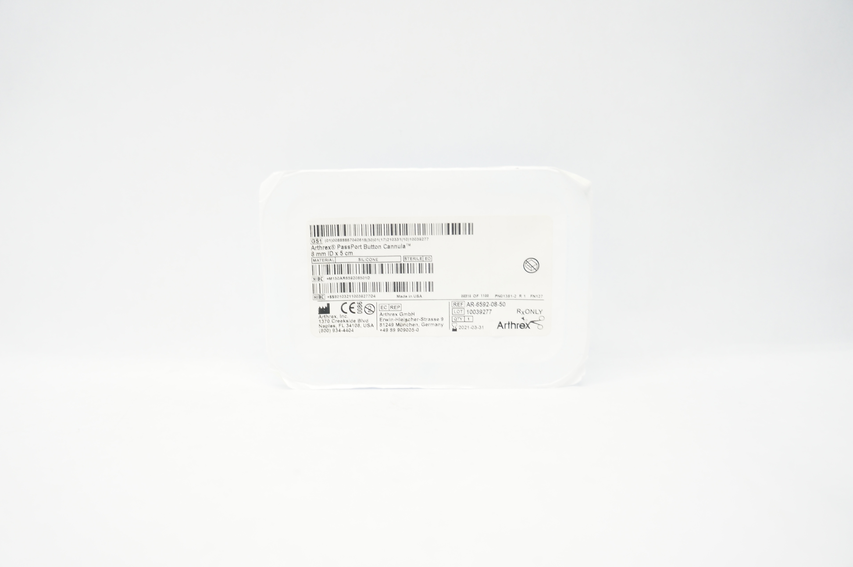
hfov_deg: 67.4
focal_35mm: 27
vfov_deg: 47.8
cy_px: 284
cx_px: 426
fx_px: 639
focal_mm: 18
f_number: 4
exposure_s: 1/80
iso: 400
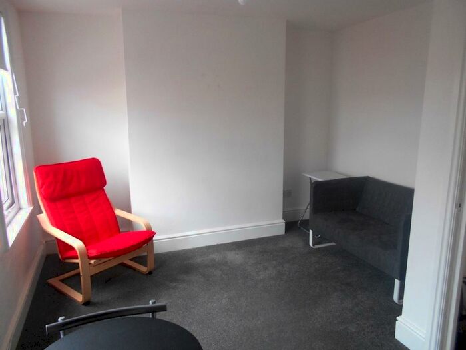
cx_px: 233
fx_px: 350
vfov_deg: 53.1
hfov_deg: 67.3
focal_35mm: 26
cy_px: 175
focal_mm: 4.6
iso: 110
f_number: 3.2
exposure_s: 1/30
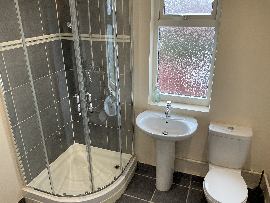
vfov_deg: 48.2
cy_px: 102
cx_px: 135
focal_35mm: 29
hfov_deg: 61.7
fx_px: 226
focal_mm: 3
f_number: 1.8
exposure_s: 1/100
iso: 50
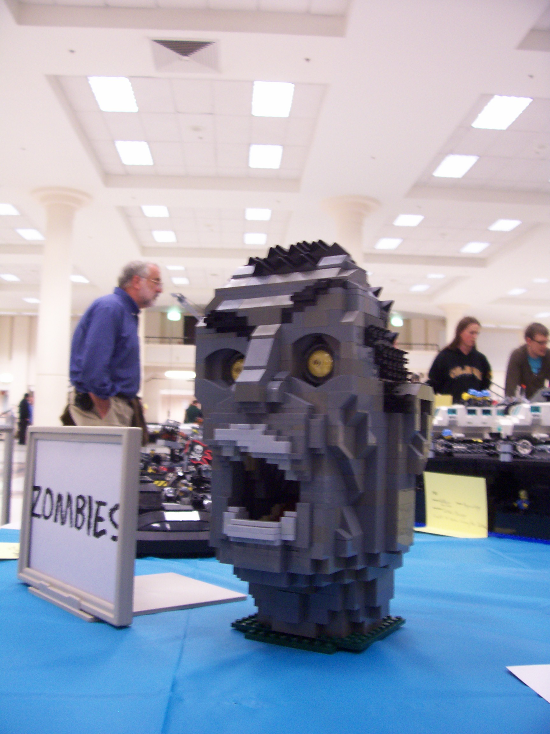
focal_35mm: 34
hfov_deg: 41.8
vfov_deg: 54.0
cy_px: 367
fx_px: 720
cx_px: 275
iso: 160
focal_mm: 5.6
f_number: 2.7
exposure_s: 1/17.5
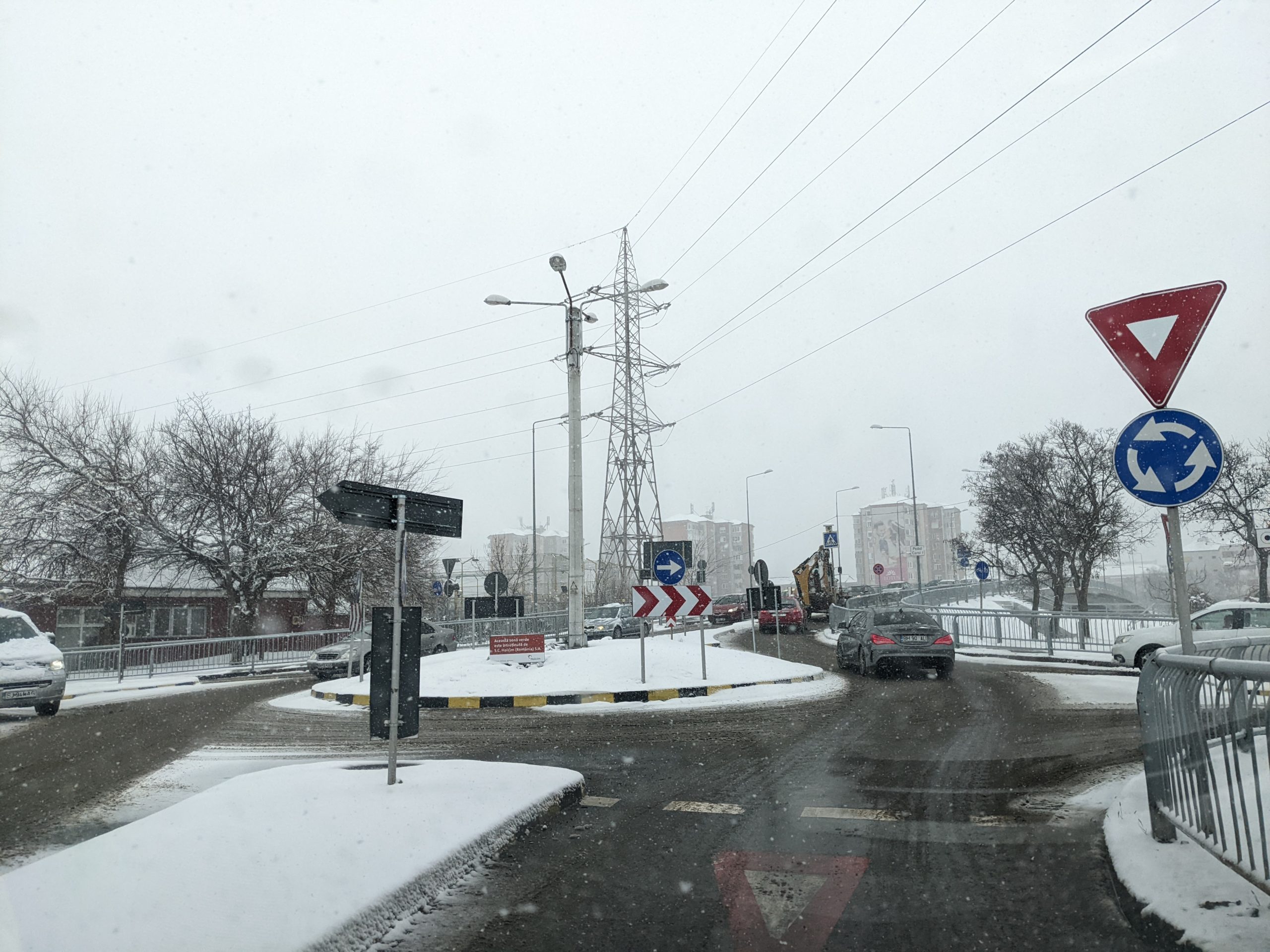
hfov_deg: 65.3
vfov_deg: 51.4
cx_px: 635
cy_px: 476
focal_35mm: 27
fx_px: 991
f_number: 1.73
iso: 92
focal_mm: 4.38
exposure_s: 1/1235
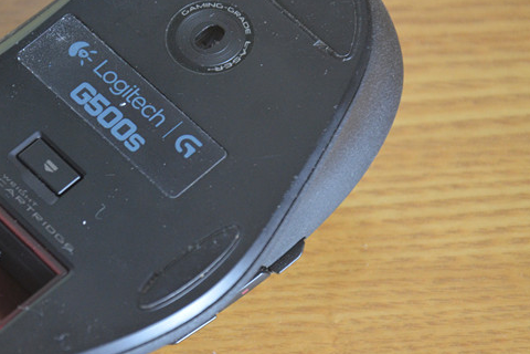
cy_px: 155
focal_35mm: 212
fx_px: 3118
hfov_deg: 9.7
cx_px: 104
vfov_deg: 6.5
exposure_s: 1/15
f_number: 5.6
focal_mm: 85
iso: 1600
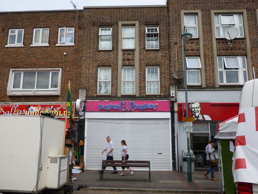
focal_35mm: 30
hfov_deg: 60.0
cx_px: 129
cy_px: 97
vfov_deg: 46.8
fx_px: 224
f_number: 3.4
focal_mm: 5.4
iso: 100
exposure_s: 1/640
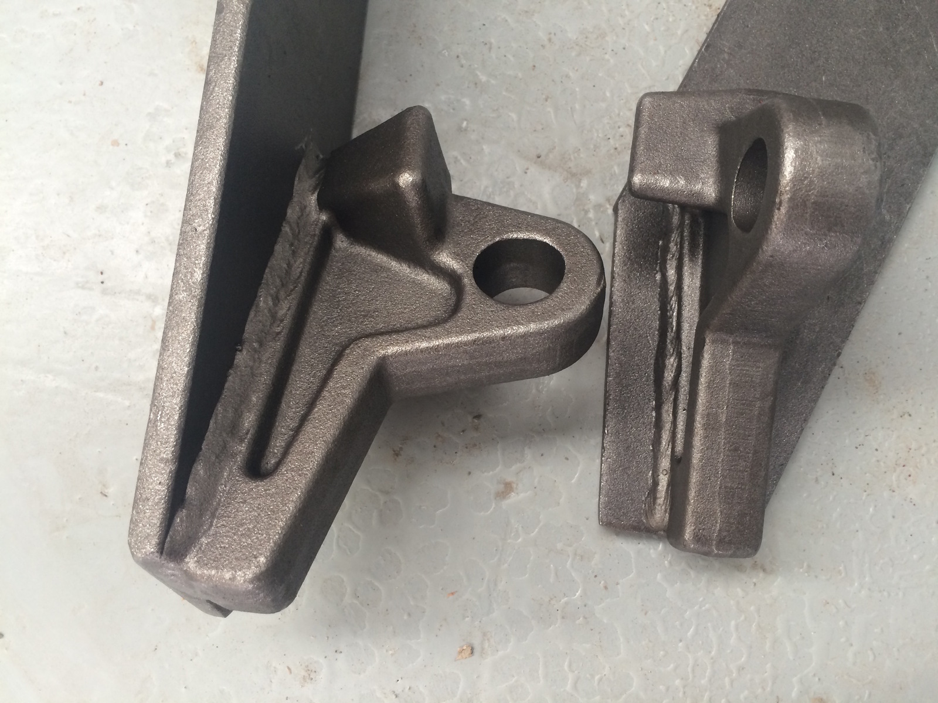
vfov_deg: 48.2
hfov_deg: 61.7
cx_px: 469
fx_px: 786
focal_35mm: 29
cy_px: 352
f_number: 2.2
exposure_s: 1/33
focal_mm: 4.15
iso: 50
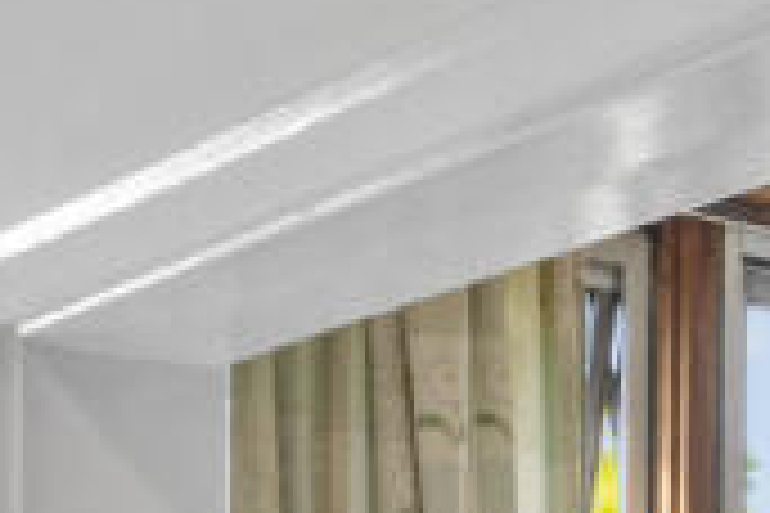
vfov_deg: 11.3
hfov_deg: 17.8
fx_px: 2374
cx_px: -81
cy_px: 997
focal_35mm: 111
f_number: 16
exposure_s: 1/3
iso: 250
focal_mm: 18.5
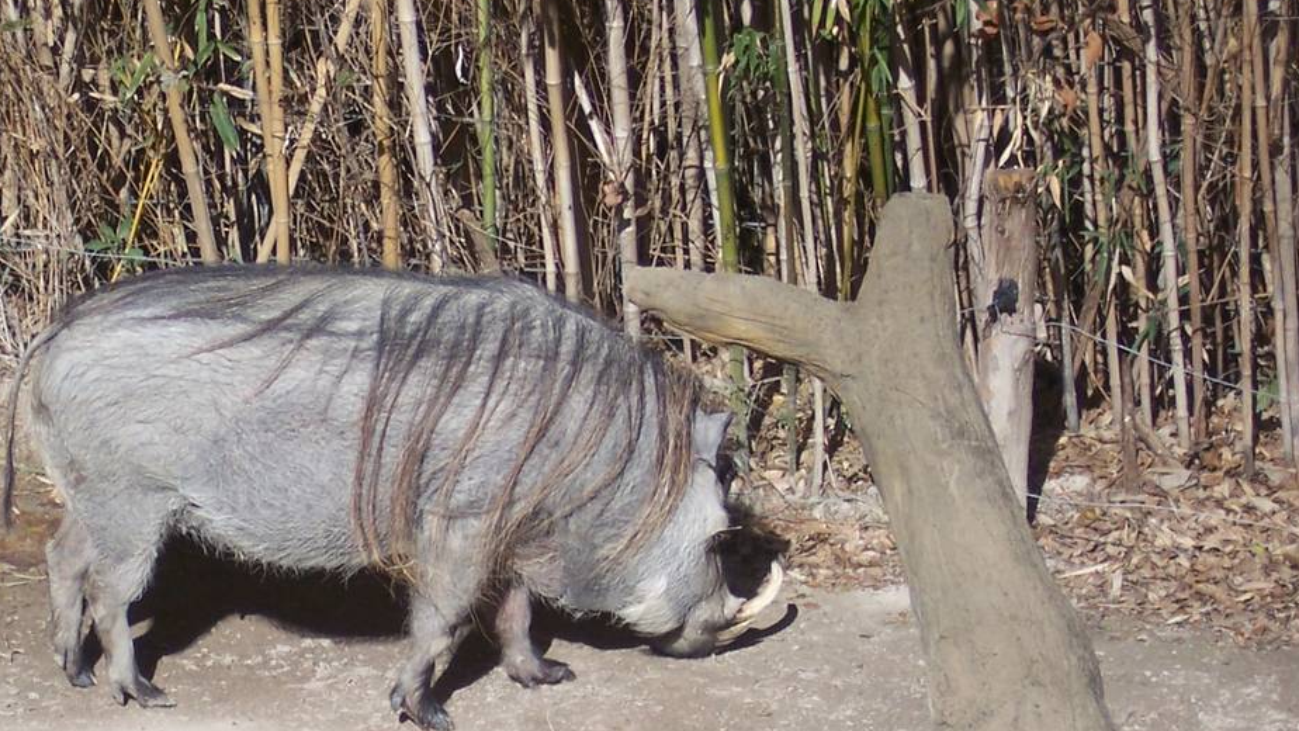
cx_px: 436
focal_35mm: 249
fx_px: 8578
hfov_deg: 8.7
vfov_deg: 4.9
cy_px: 597
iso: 80
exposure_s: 1/500
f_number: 4.8
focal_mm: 22
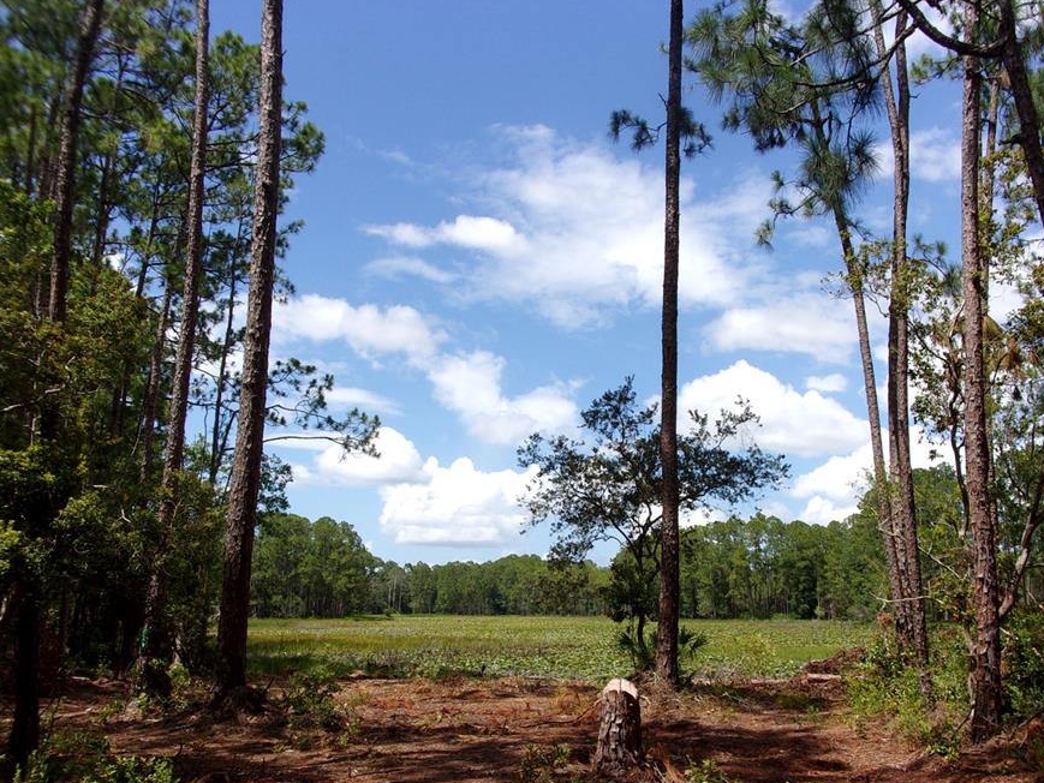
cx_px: 597
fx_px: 995
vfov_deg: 42.9
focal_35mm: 33
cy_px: 446
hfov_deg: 55.1
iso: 80
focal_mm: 5.1
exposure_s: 1/90
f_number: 10.8
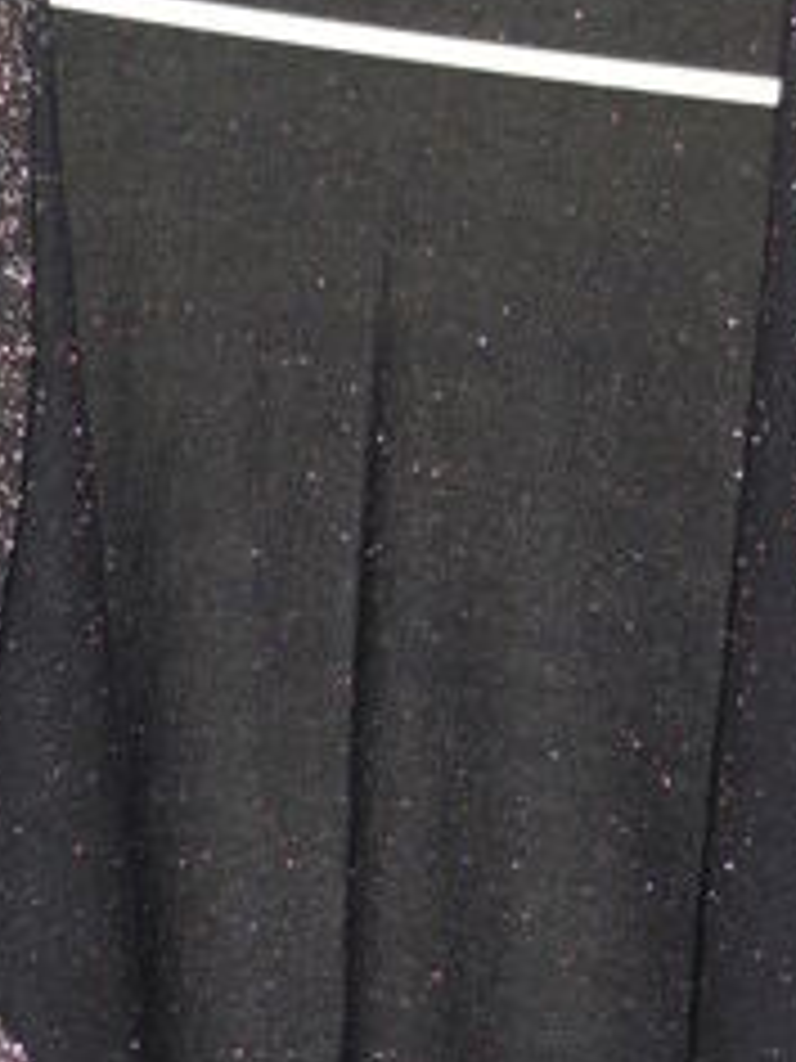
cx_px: 360
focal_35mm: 206
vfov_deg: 9.5
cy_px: 1084
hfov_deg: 7.2
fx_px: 6316
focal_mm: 12.6
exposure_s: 1/30
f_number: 3.2
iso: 100
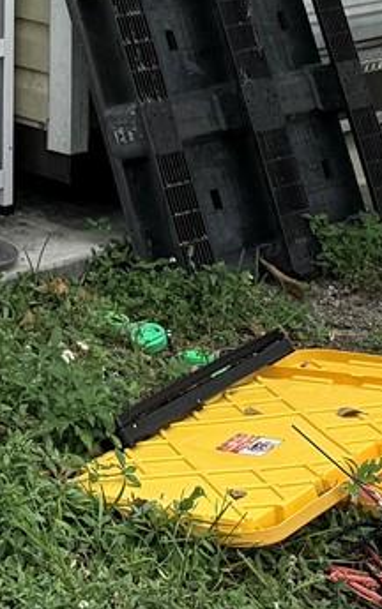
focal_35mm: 118
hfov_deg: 10.4
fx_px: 1963
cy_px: -420
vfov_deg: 15.6
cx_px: -341
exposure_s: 1/1855
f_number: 1.78
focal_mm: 6.76
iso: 80
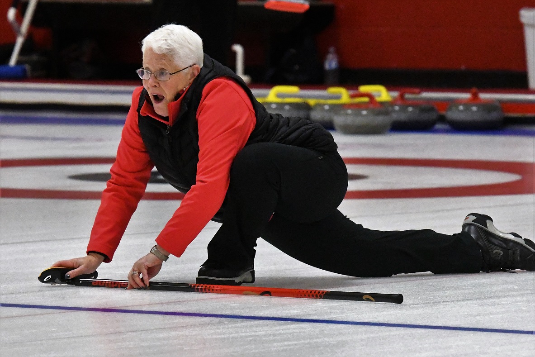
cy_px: 178
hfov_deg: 7.8
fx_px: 3901
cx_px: 268
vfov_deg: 5.2
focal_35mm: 262
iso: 14400
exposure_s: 1/1000
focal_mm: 175
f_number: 5.6
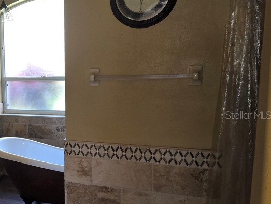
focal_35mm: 45
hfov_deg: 38.1
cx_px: 9
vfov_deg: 32.2
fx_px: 353
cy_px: 115
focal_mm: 5.4
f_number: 1.8
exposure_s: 1/60
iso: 80
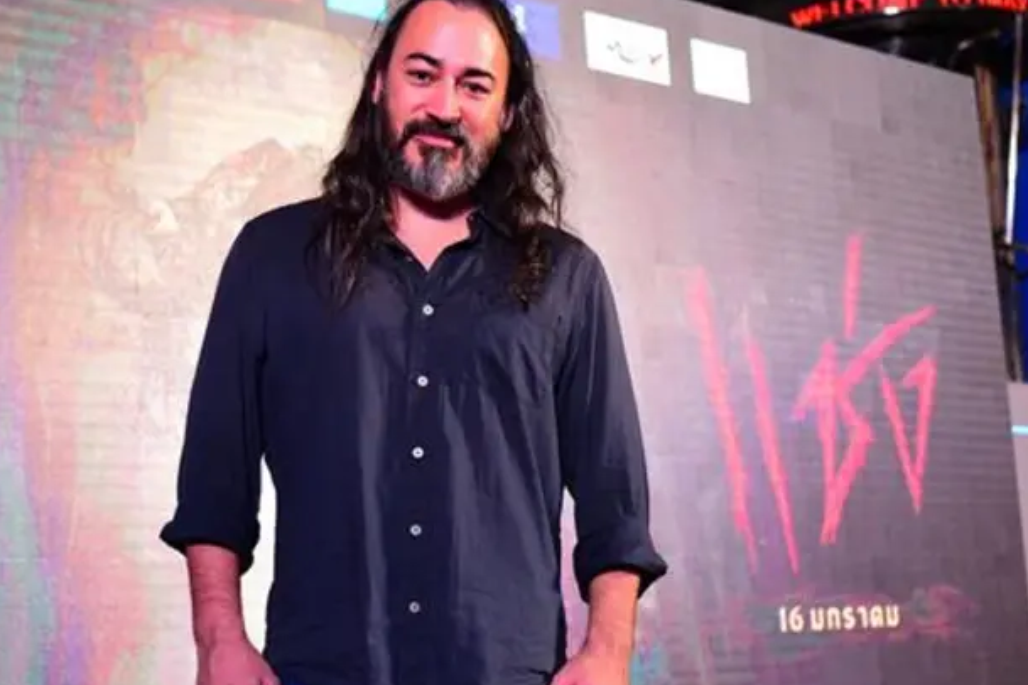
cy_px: 351
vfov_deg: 21.2
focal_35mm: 64
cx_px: 515
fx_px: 1827
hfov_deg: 31.4
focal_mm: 50
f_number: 4
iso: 1600
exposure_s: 1/180
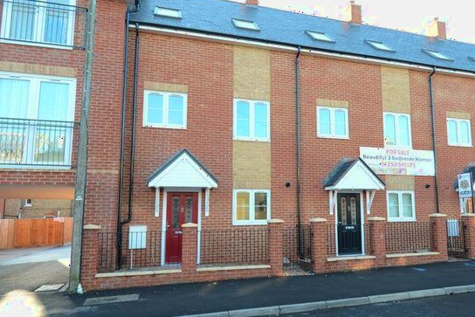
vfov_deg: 47.9
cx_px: 293
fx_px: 356
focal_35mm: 27
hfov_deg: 66.5
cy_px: 166
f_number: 4
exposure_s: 1/60
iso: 100
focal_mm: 14
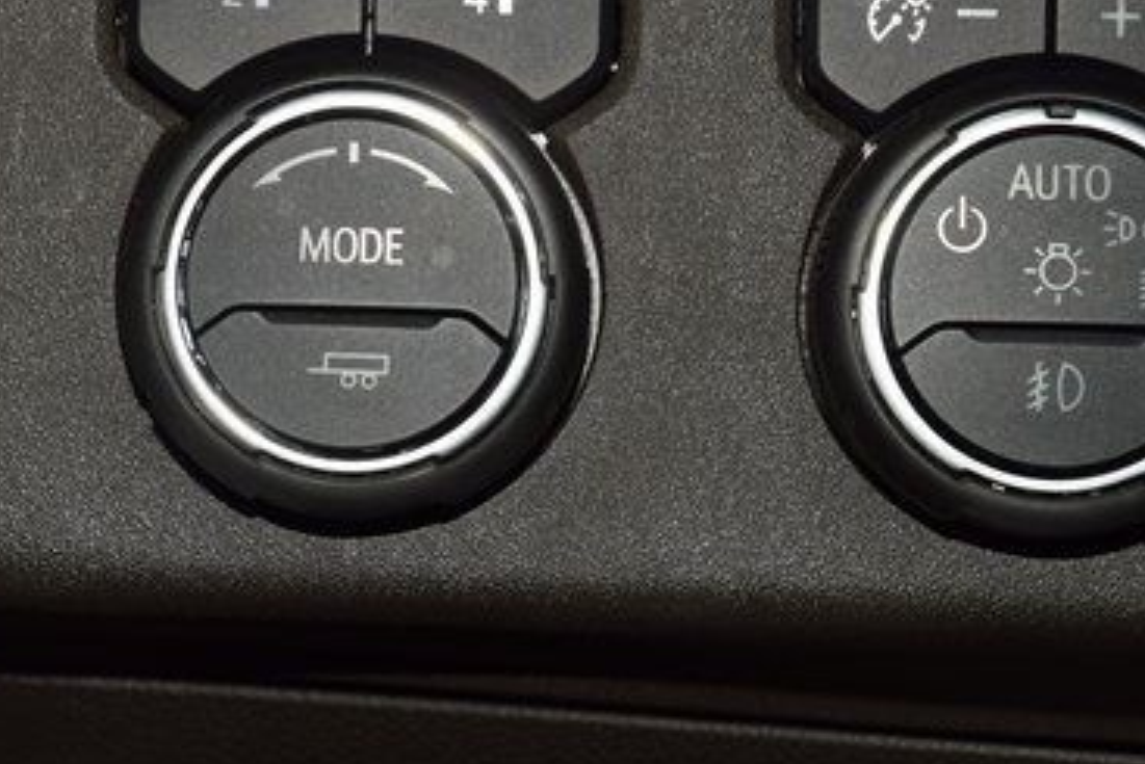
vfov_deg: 7.5
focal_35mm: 183
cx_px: 356
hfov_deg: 11.2
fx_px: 5822
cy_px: 164
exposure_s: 1/125
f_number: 8
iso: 100
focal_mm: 70
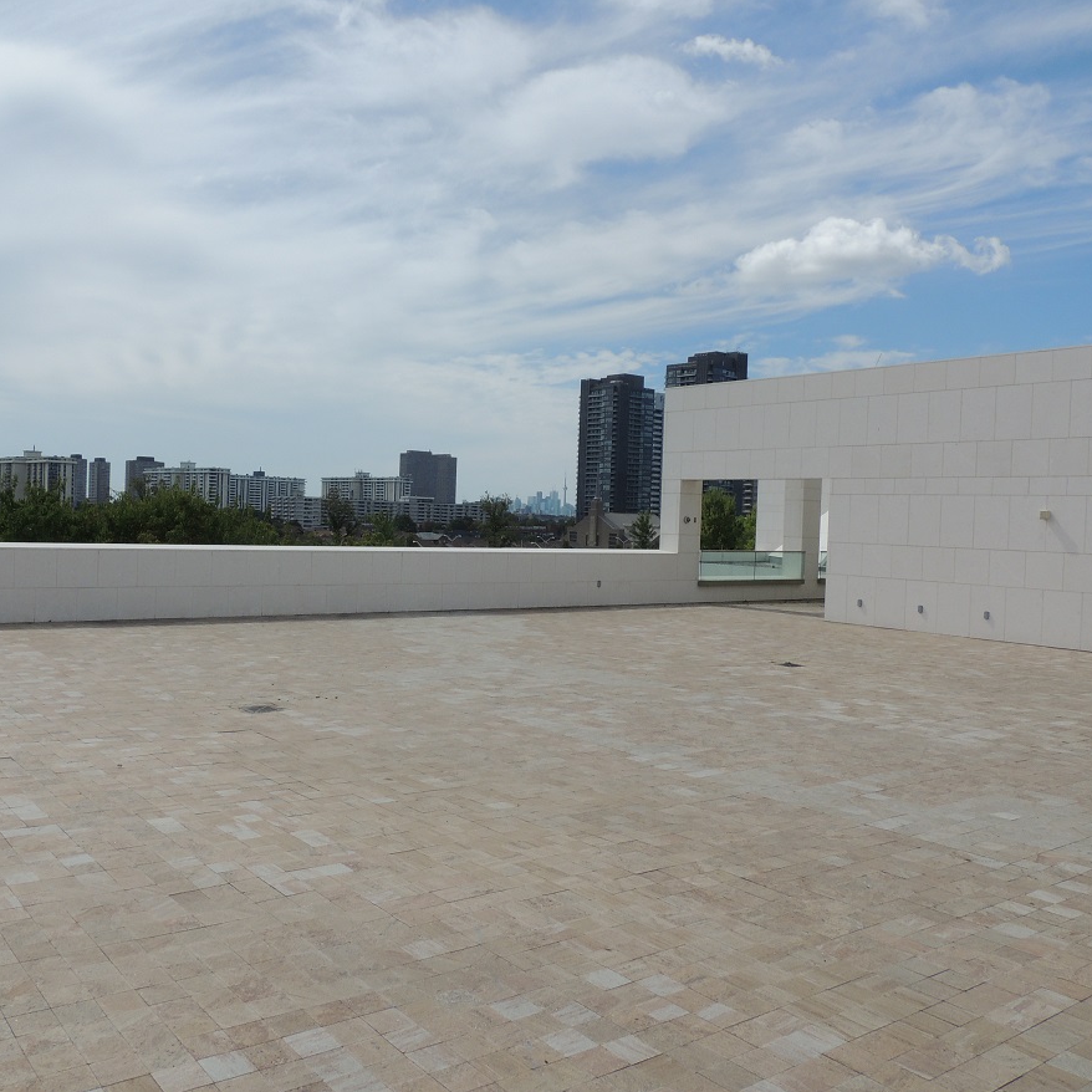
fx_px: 1035
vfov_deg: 55.6
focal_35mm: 29
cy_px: 535
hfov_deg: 55.4
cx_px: 463
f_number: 4.7
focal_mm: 4.3
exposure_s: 1/1250
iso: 100
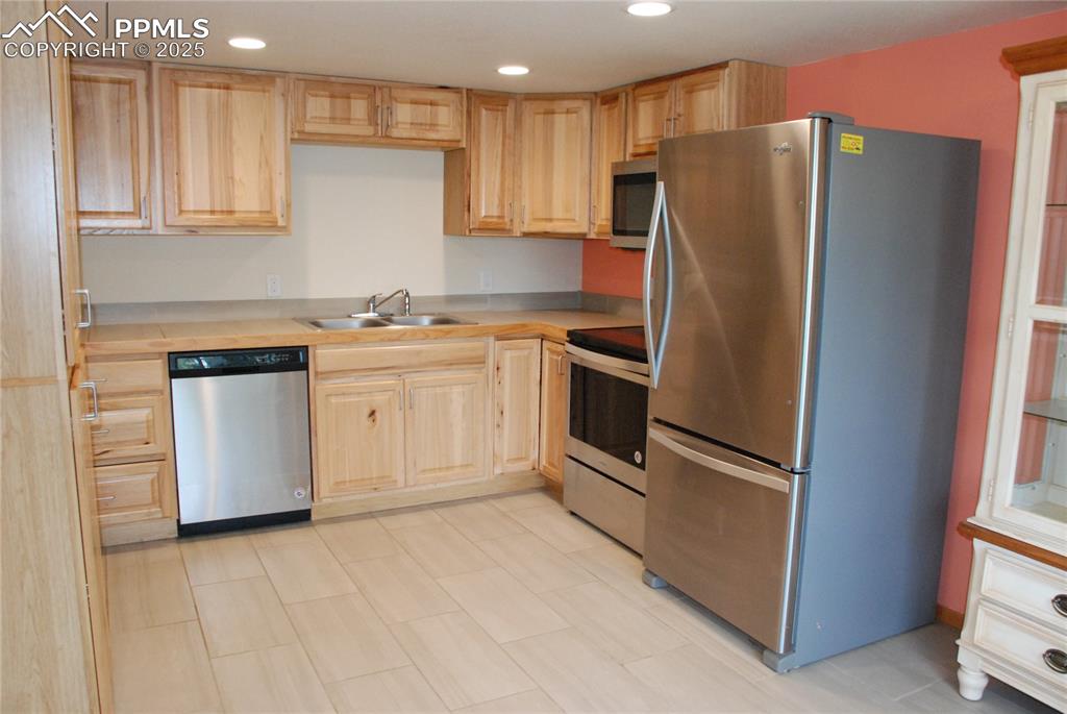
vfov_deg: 48.0
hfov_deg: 67.3
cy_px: 357
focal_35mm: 27
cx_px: 534
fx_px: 801
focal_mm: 18
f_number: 5.6
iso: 1600
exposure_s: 1/80
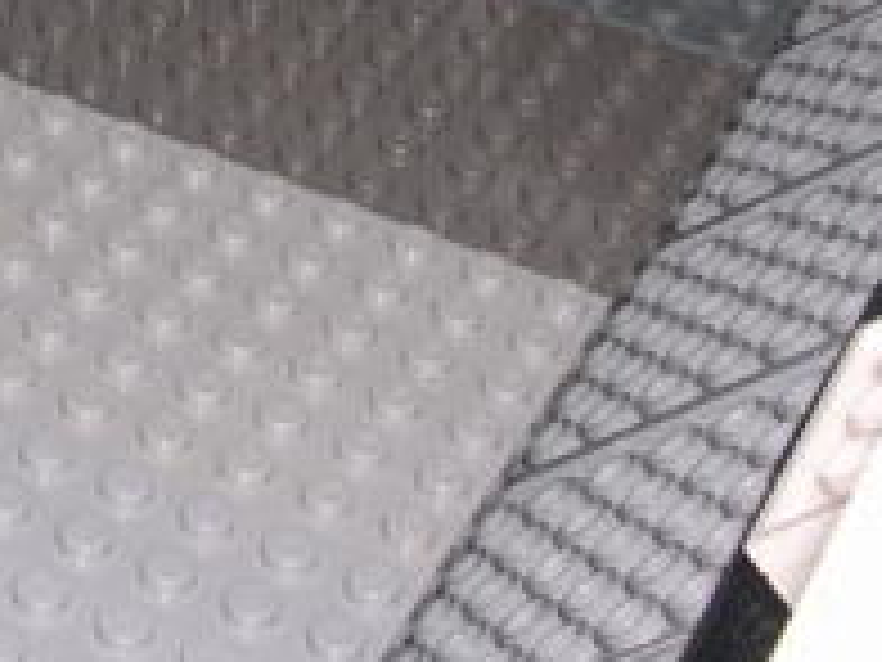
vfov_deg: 11.6
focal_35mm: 124
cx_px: -18
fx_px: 3159
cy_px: -225
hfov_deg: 15.6
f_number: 5.6
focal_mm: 5.8
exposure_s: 1/60.1
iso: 100
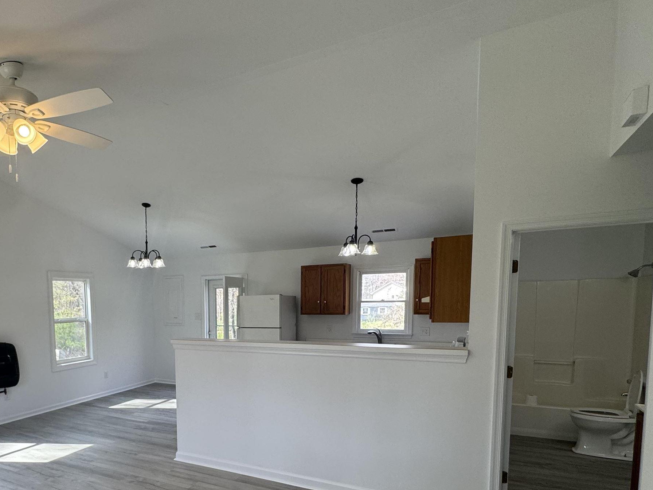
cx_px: 178
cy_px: 344
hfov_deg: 67.8
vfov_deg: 55.1
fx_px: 453
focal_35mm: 24
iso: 64
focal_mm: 2.22
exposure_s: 1/120
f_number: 2.2
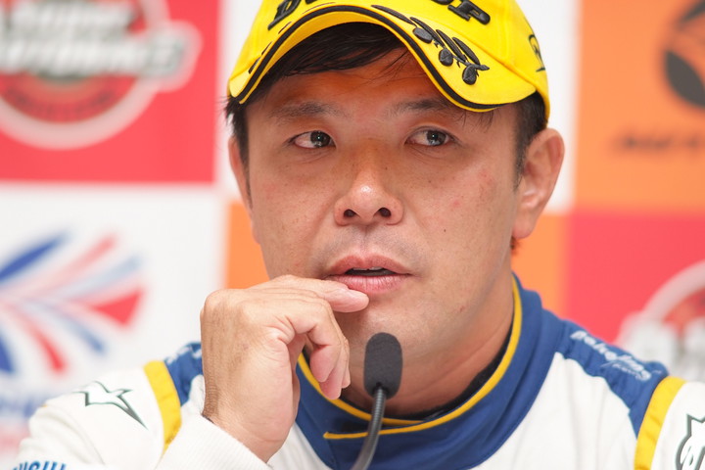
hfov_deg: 7.6
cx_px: 352
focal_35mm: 270
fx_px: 5287
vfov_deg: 5.1
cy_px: 235
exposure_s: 1/250
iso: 400
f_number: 2.8
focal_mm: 180
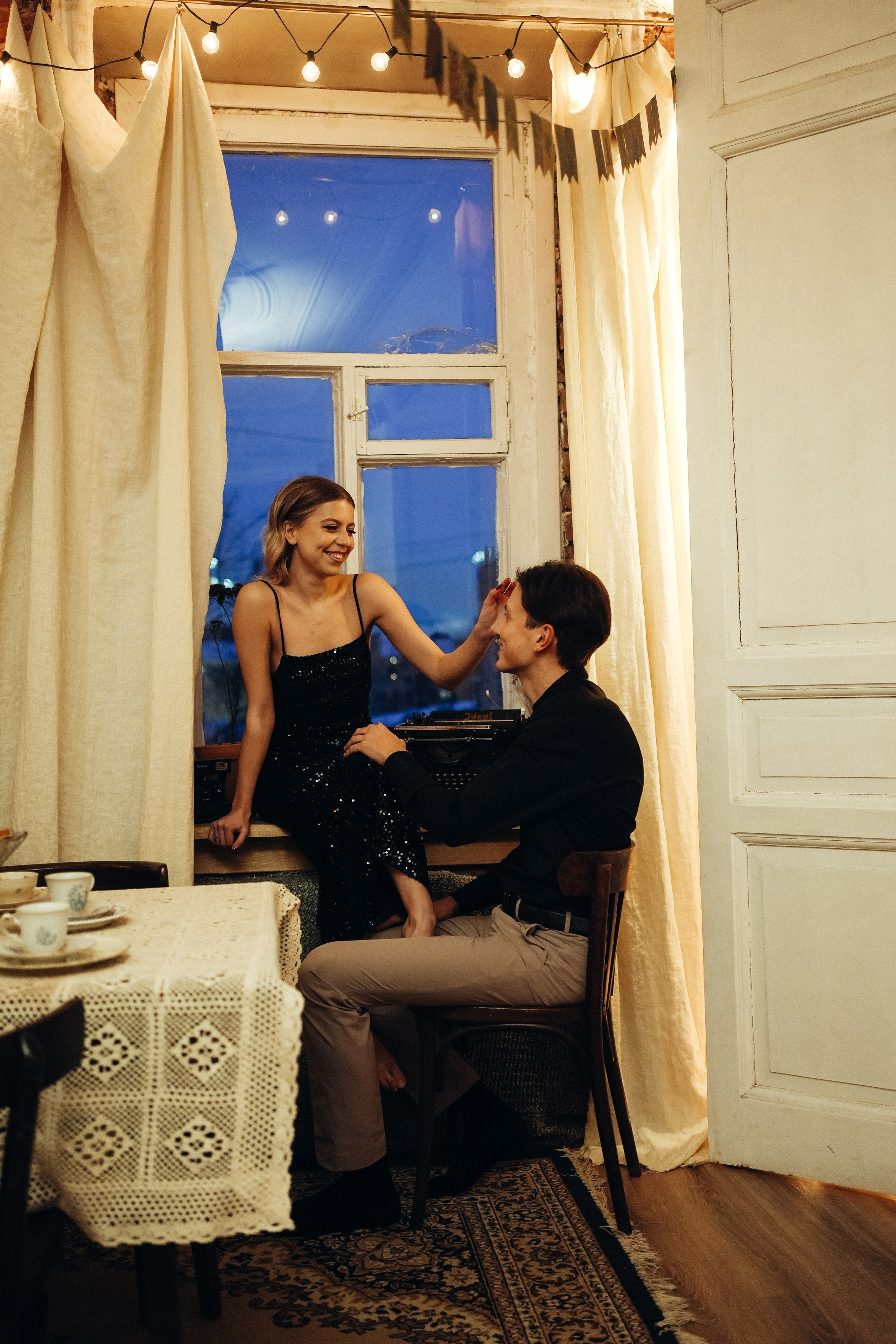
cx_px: 448
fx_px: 1307
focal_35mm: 35
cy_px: 672
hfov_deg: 37.9
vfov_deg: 54.4
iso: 800
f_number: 2.2
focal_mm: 35
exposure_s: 1/125
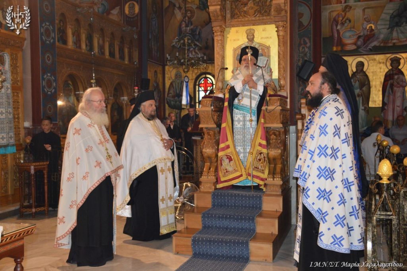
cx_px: 204
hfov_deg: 49.6
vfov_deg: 34.2
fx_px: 441
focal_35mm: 39
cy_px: 136
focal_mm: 26
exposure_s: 1/60
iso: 1800
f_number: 3.8
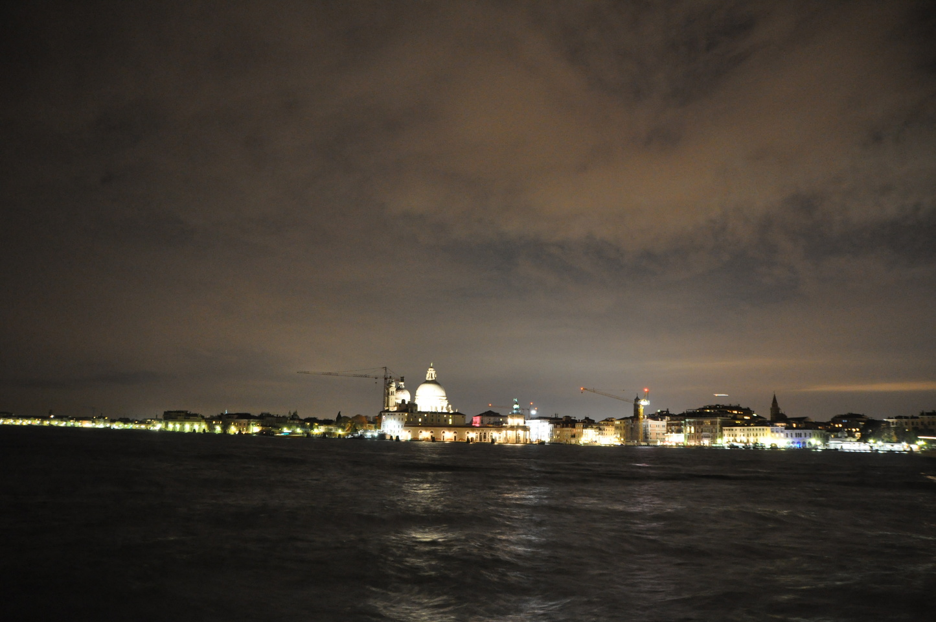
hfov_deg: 67.4
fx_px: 701
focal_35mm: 27
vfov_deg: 47.8
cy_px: 311
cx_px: 468
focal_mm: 18
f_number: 3.5
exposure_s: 1
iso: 1600
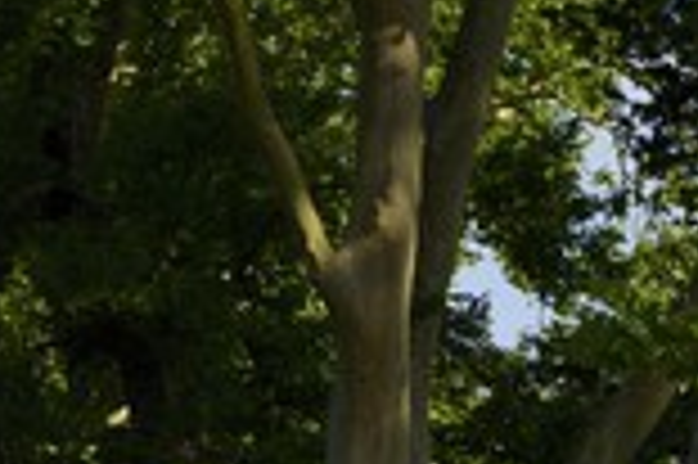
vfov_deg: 4.6
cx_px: -239
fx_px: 5772
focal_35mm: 298
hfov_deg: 6.9
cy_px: 595
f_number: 8
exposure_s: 1/800
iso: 800
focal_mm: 110
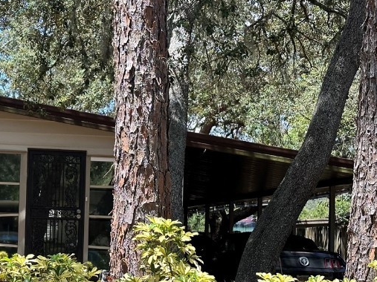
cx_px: 81
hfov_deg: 20.0
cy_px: 198
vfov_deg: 15.2
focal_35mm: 97
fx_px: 1056
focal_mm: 6.86
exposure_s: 1/823
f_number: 1.78
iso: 64
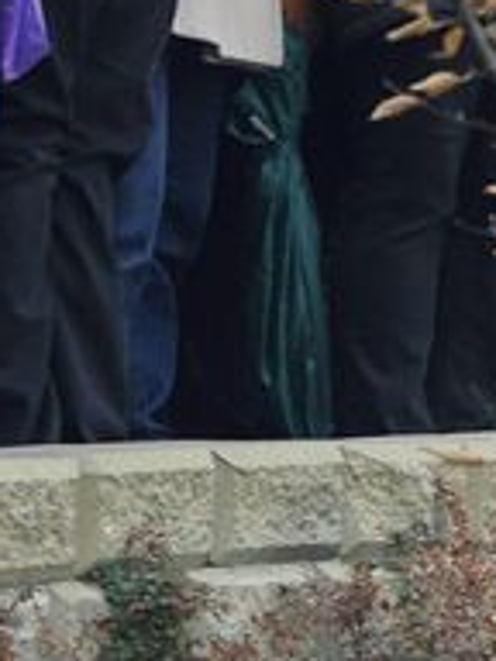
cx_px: 1285
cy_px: -64
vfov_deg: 4.7
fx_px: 8062
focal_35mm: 422
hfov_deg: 3.5
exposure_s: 1/200
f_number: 5.3
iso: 800
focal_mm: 66
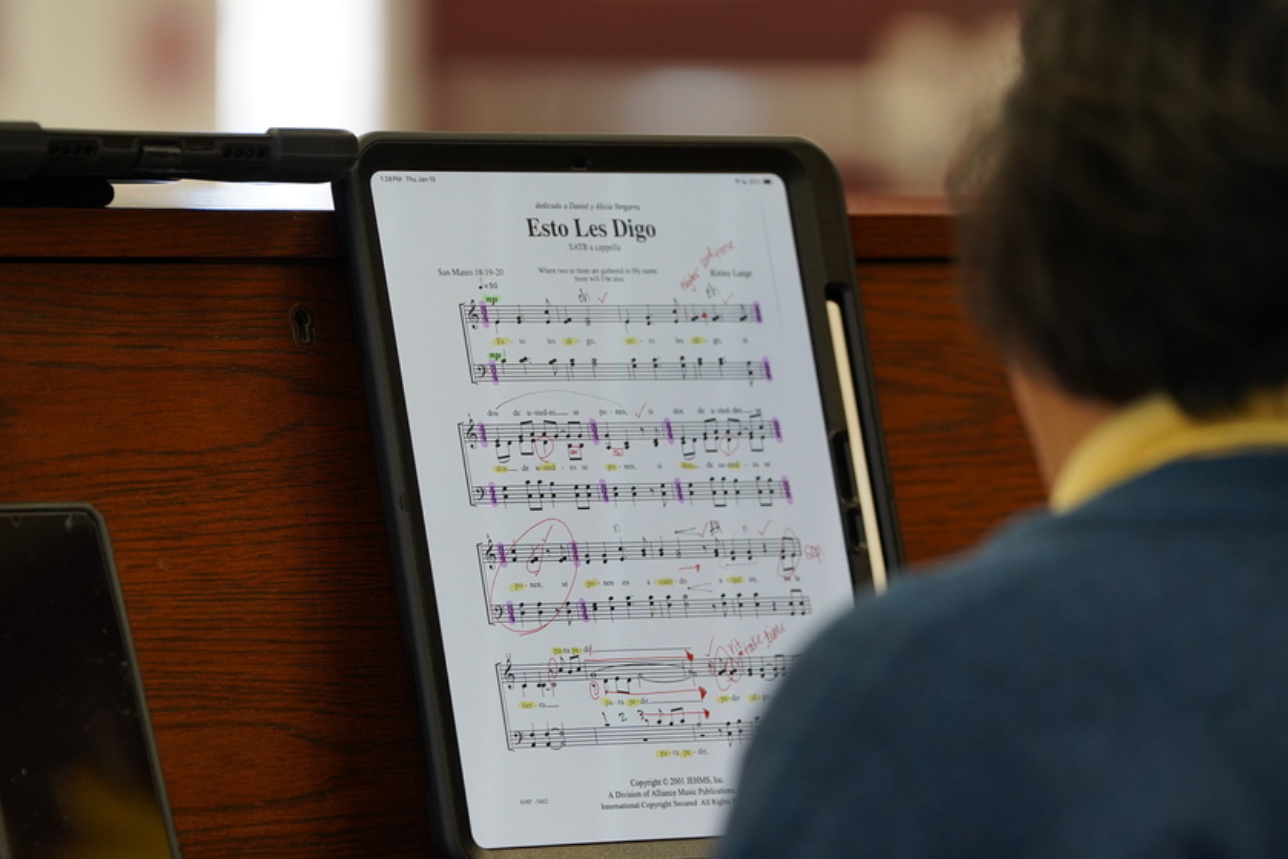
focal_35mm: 244
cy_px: 464
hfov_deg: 8.4
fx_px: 8732
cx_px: 679
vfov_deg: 5.6
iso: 1250
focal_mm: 200
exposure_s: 1/250
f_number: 3.5
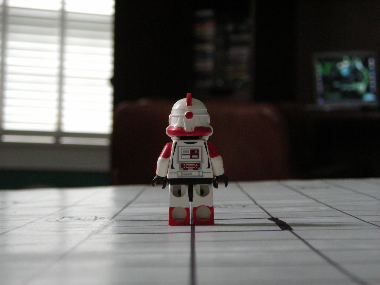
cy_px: 142
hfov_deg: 21.8
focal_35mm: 90
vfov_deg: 16.4
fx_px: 988
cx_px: 190
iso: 200
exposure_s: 1/6.9
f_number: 4.6
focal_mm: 14.8
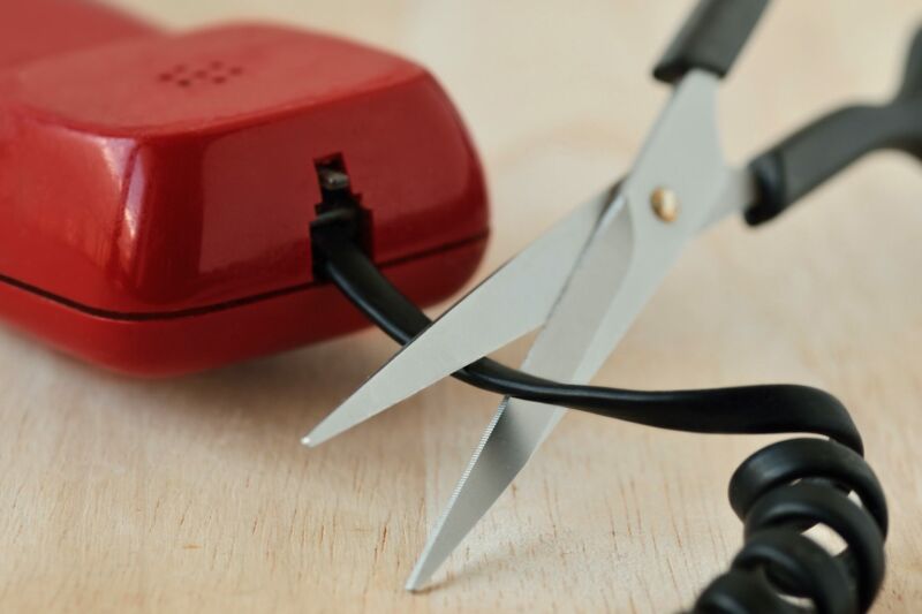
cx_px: 461
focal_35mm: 135
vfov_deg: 10.2
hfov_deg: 15.2
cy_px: 307
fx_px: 3457
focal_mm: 90
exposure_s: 1/8
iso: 100
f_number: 9
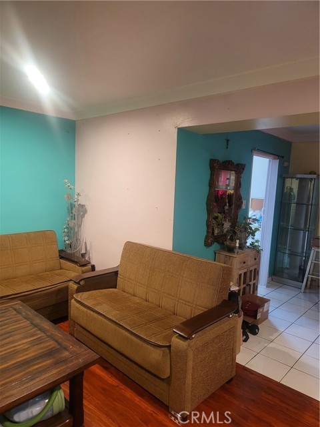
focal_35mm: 26
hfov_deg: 53.1
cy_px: 214
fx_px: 320
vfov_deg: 67.3
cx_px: 160
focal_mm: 5
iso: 400
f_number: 1.8
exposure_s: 1/40
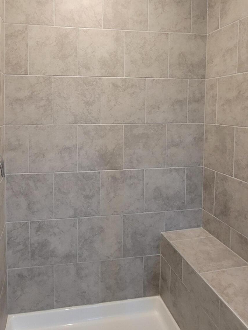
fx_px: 220
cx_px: 87
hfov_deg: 57.9
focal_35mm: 23
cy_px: 123
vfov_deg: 72.6
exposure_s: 1/60
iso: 250
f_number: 2.2
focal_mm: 2.2
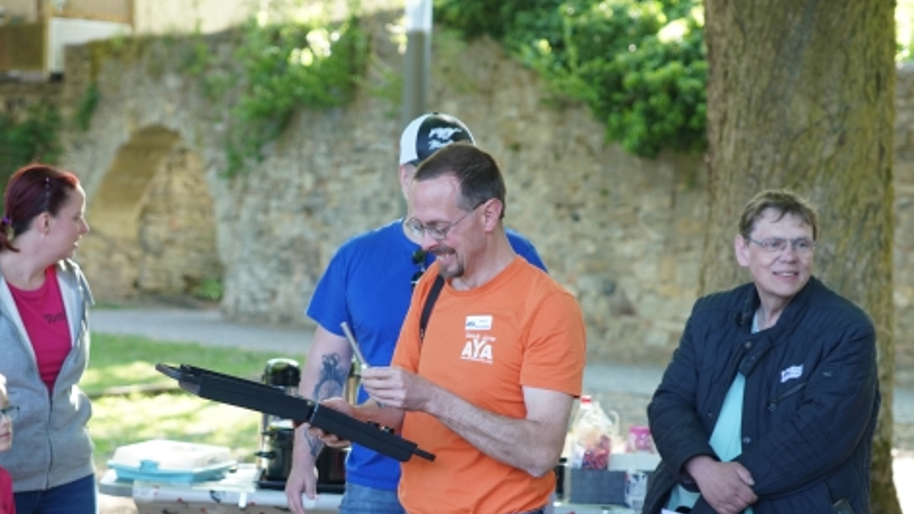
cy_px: 436
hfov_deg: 19.6
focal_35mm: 109
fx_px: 2642
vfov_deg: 11.1
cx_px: 427
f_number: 3.5
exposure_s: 1/320
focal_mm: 70
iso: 800
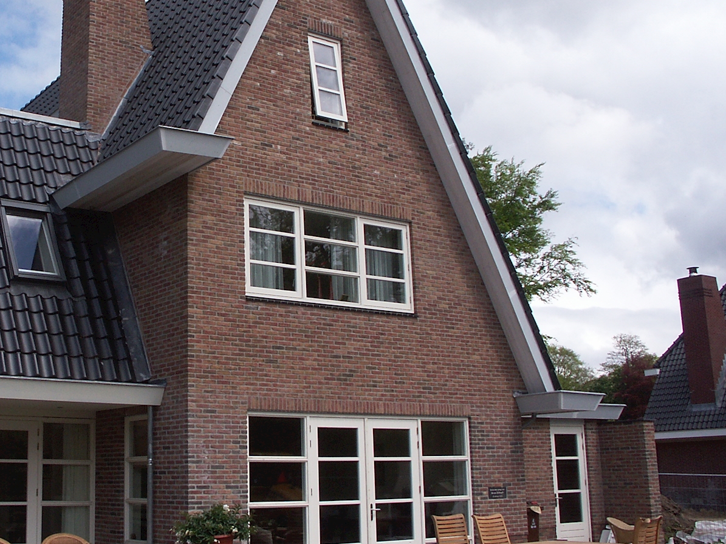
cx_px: 185
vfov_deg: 32.2
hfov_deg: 40.9
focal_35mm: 45
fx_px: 944
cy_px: 254
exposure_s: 1/400
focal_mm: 7.21
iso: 100
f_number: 8
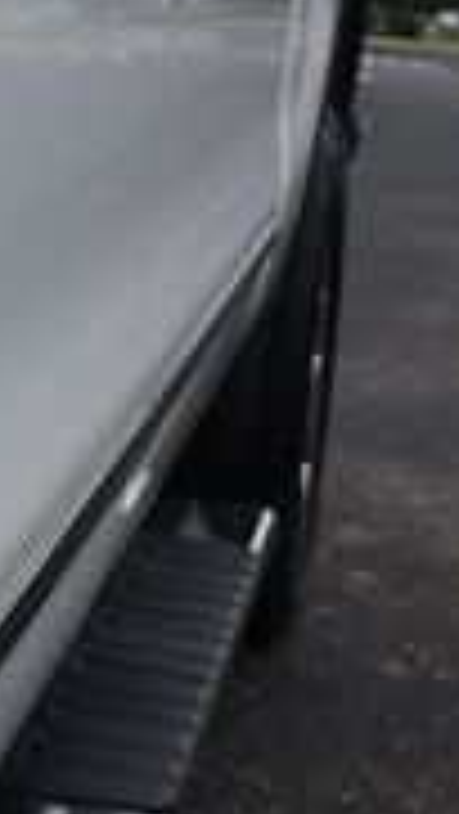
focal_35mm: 100
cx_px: -270
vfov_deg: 21.3
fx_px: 2161
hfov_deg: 11.5
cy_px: 488
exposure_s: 1/250
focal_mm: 18
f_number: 8
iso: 180
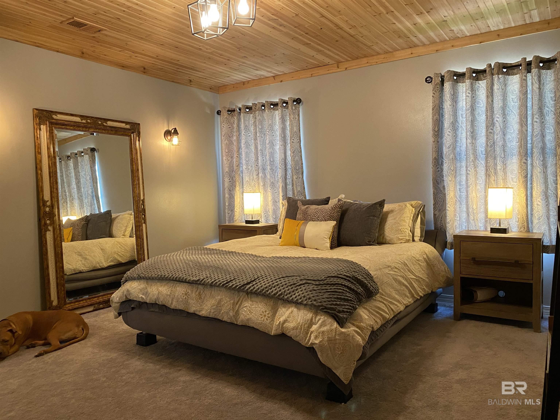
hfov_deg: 67.3
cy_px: 210
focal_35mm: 26
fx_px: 421
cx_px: 280
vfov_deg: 53.1
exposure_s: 1/60
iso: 400
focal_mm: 4.25
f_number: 1.8
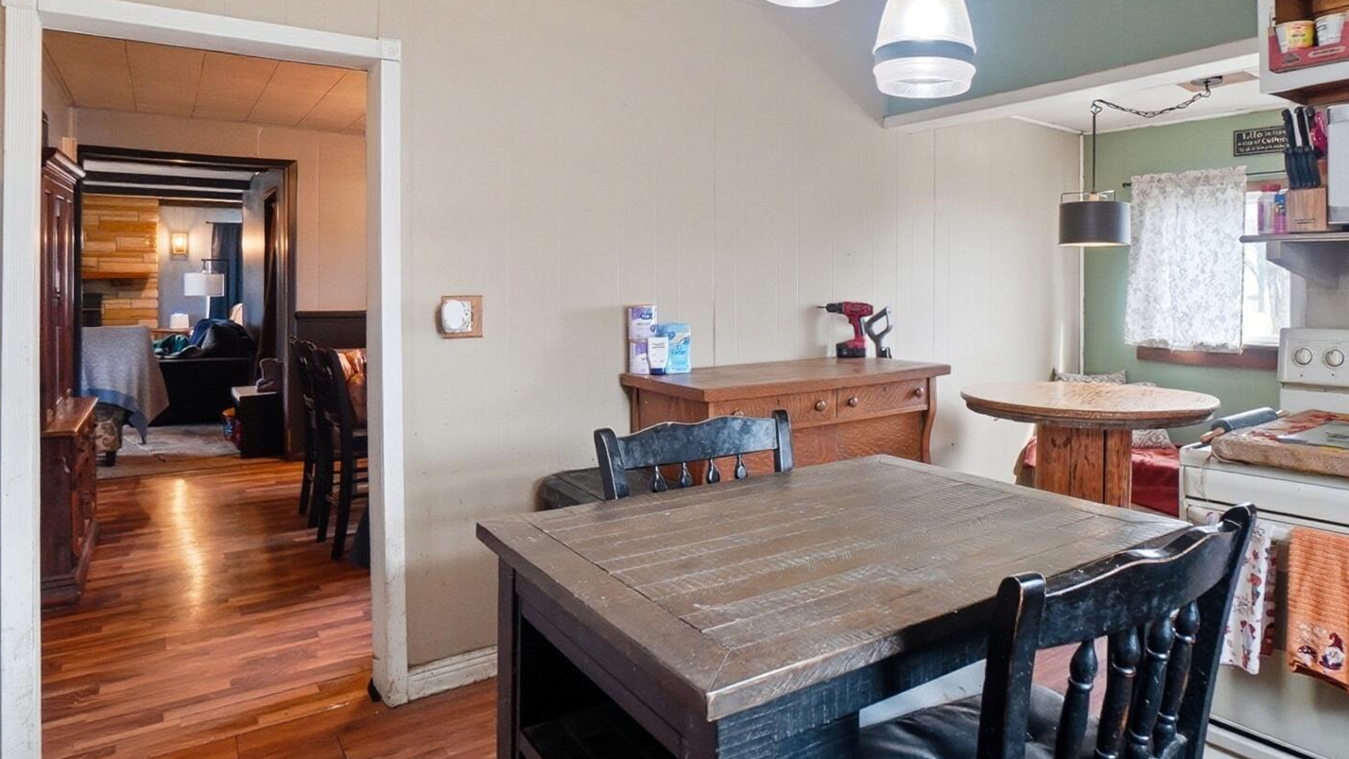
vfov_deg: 51.2
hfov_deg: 79.9
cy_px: 303
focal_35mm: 22
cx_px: 829
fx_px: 787
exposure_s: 1/40
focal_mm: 10
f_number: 4.5
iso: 125
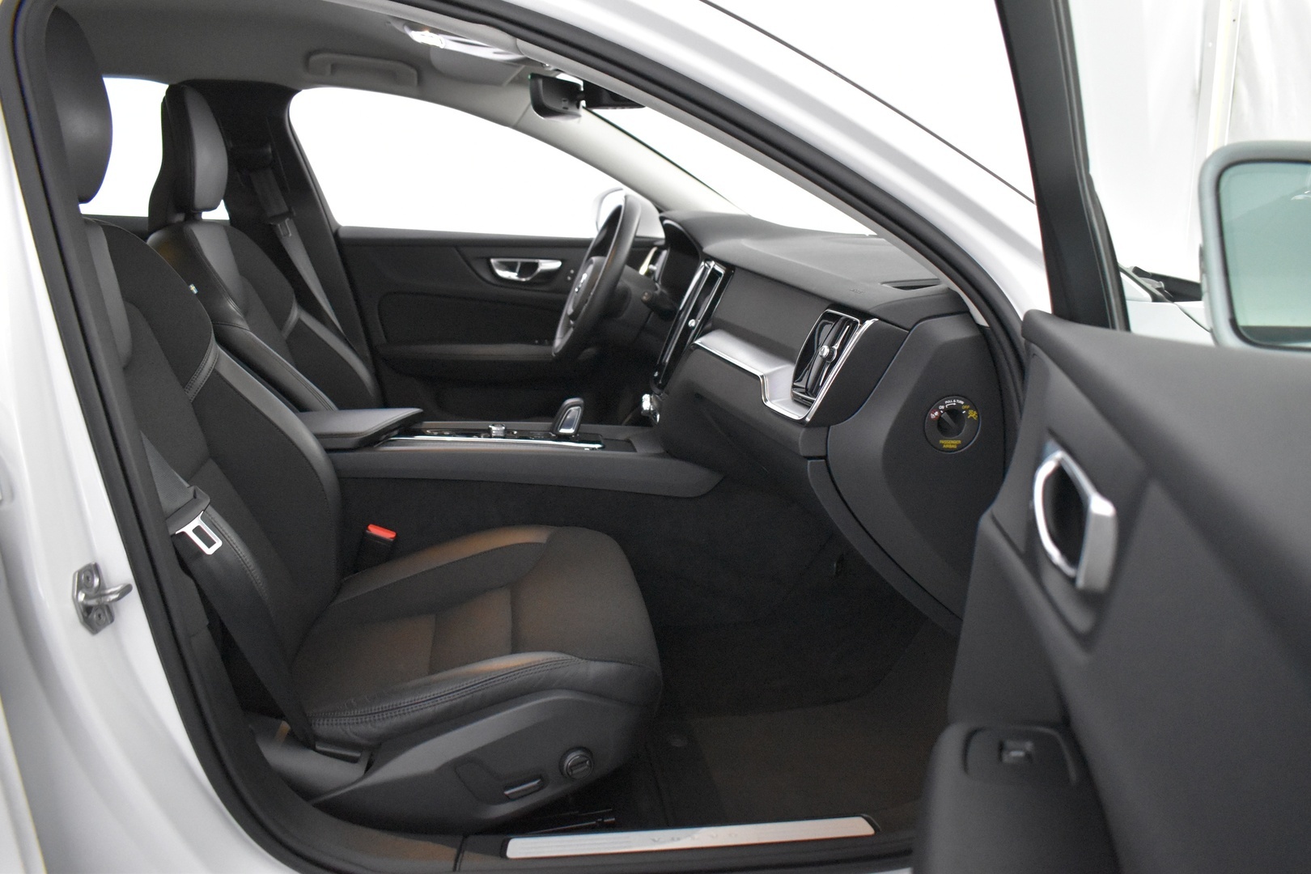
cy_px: 437
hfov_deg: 67.4
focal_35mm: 27
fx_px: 983
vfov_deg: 47.9
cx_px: 656
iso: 5000
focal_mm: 18
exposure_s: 1/60
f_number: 3.5
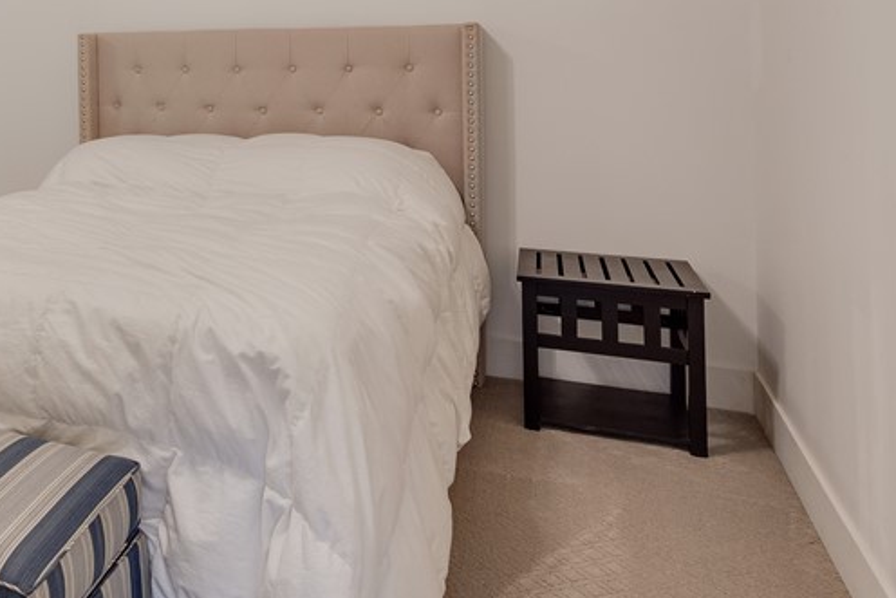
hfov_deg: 45.1
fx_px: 899
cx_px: 5
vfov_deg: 34.4
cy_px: 38
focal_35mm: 36
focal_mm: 11
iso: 320
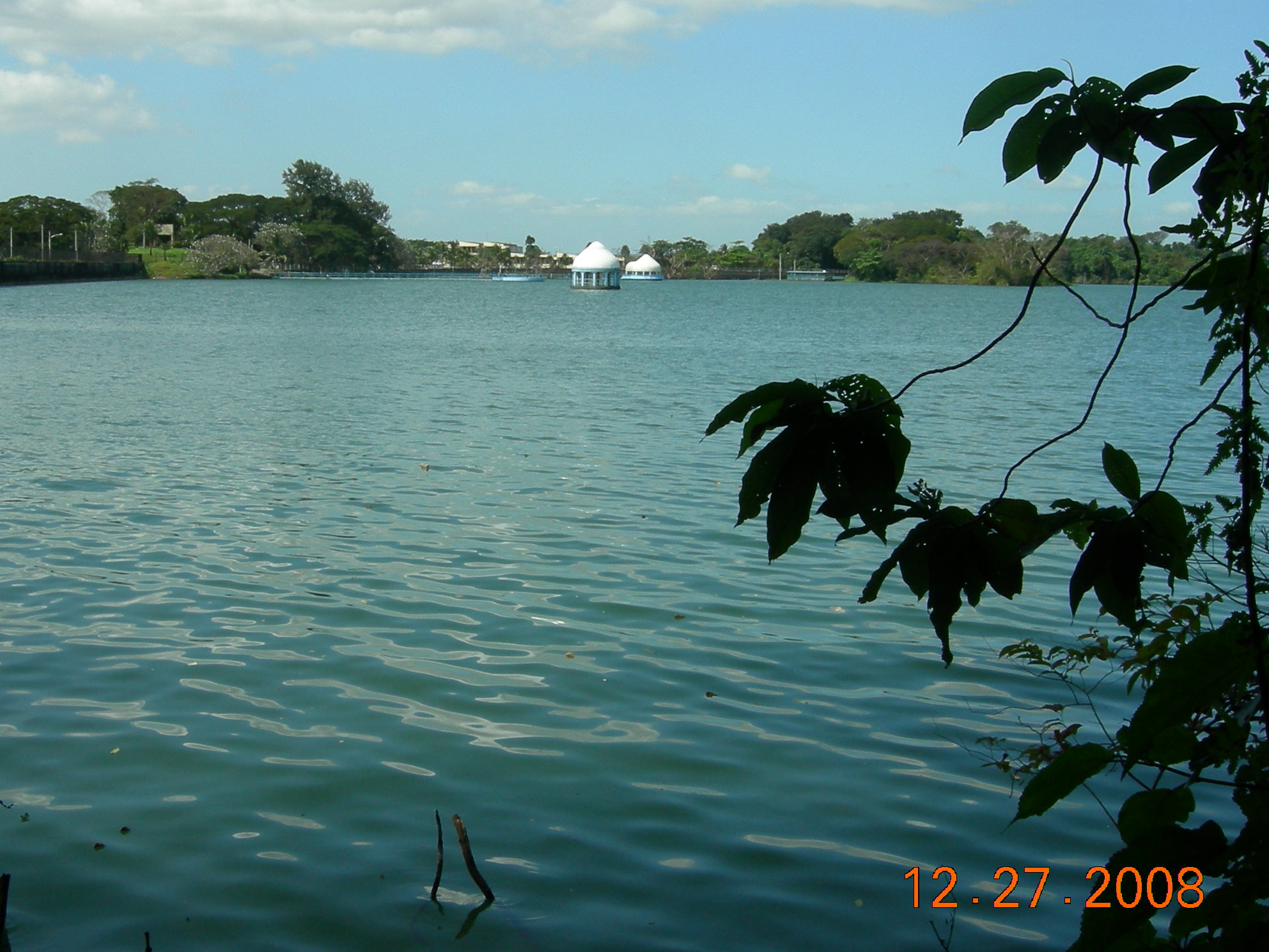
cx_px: 491
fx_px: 1723
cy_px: 396
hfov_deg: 40.2
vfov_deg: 30.8
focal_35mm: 47
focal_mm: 7.5
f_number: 6.8
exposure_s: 1/275
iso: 64
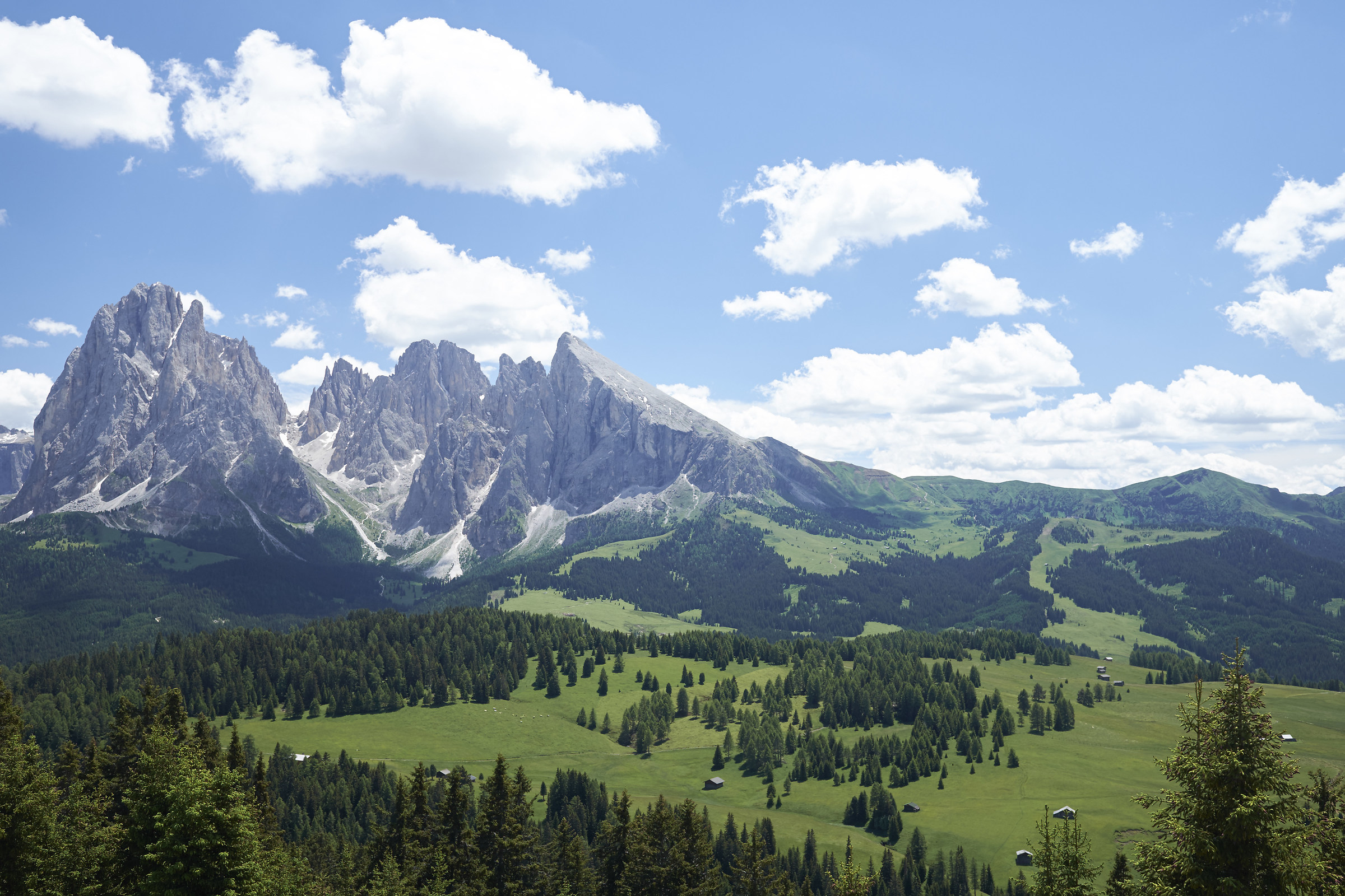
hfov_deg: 54.4
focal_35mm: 35
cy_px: 448
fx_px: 1308
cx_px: 672
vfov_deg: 37.9
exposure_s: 1/180
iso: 200
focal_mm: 23
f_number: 5.6
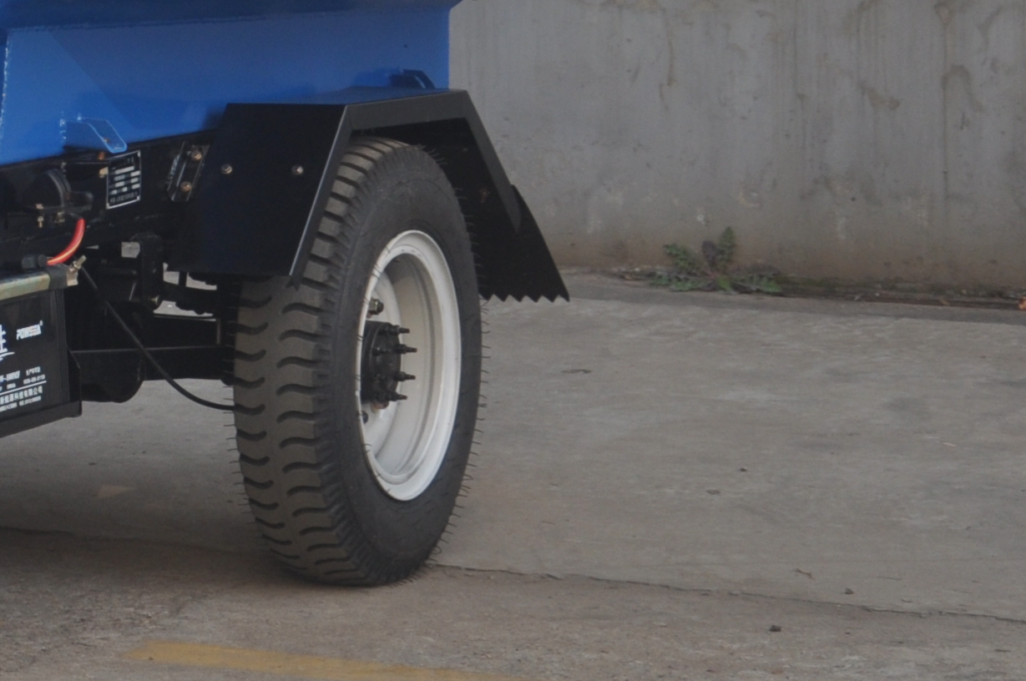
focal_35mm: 157
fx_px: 4469
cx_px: -366
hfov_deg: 12.6
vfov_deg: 8.6
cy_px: -110
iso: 200
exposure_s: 1/320
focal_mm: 30
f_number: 4.2
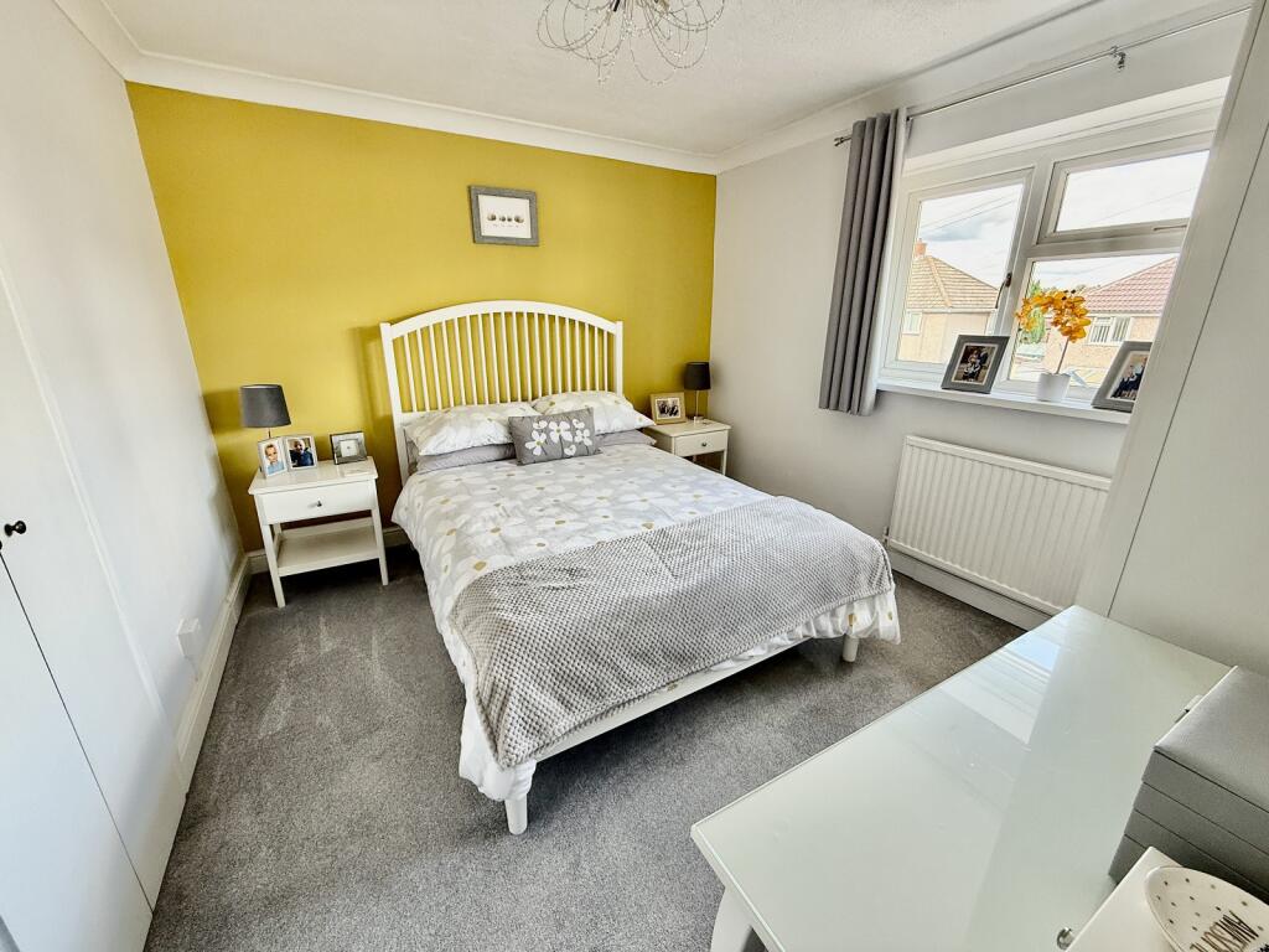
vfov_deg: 85.7
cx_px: 634
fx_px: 513
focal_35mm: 14
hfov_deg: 102.1
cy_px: 476
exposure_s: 1/99
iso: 250
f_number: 2.2
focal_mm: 2.22
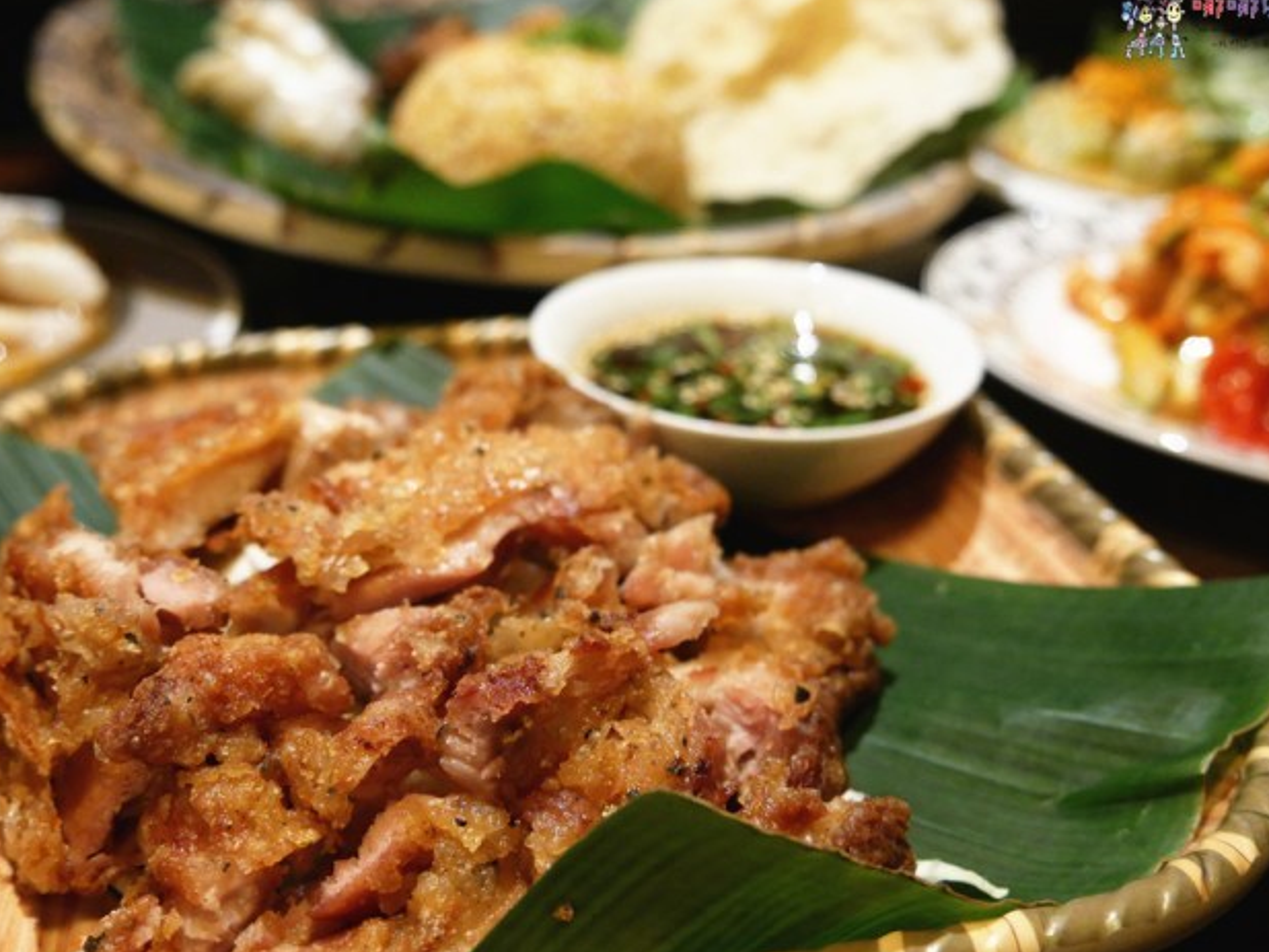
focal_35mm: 39
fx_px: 1430
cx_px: 596
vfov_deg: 36.8
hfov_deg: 47.8
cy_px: 486
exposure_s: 1/40
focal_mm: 17
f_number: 3.7
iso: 2000
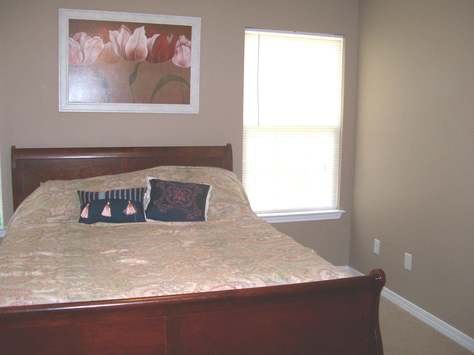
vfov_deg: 39.7
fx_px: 493
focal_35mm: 36
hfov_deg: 51.4
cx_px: 237
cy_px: 178
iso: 140
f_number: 2.7
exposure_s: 1/64
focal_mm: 6
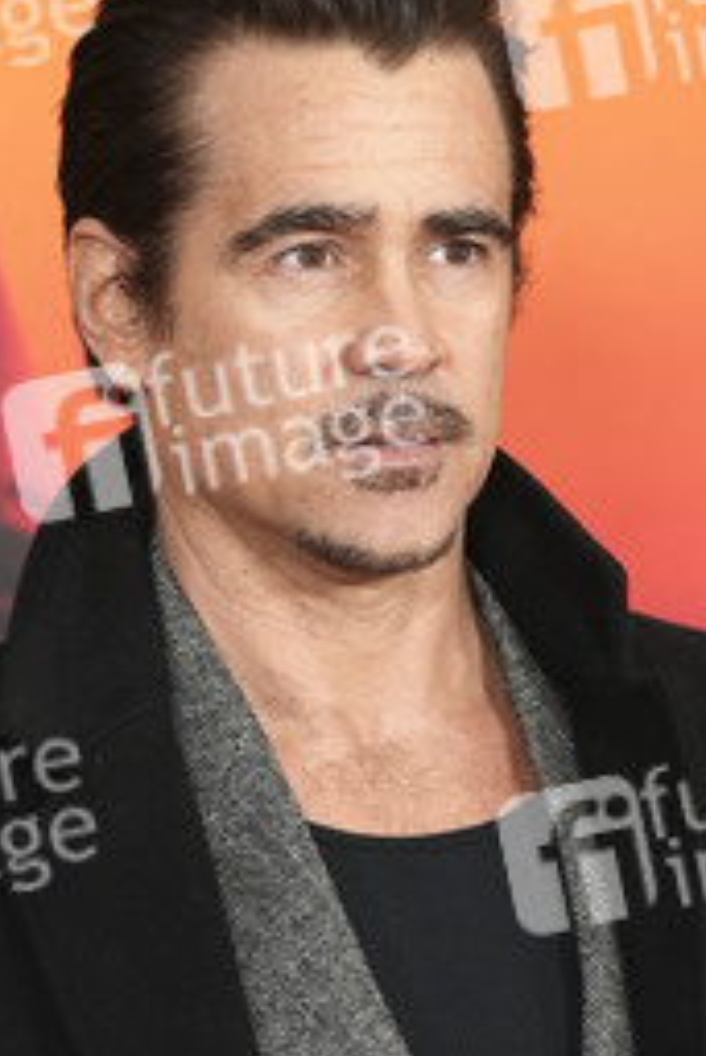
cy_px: 631
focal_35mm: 297
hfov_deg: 4.6
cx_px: 336
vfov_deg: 6.9
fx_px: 8724
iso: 5000
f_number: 5.6
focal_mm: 190
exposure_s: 1/500
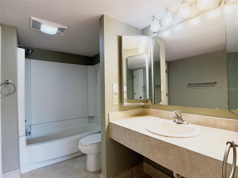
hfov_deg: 71.6
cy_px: 89
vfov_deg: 56.8
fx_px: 165
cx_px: 119
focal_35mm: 24
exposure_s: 1/189
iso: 200
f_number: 1.78
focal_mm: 6.76
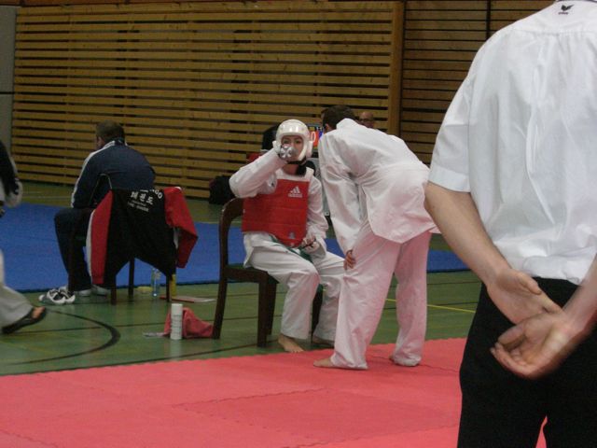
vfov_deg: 13.0
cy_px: 224
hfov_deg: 17.3
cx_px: 298
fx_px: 1966
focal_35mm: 114
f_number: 5.2
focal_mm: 18.6
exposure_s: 1/60
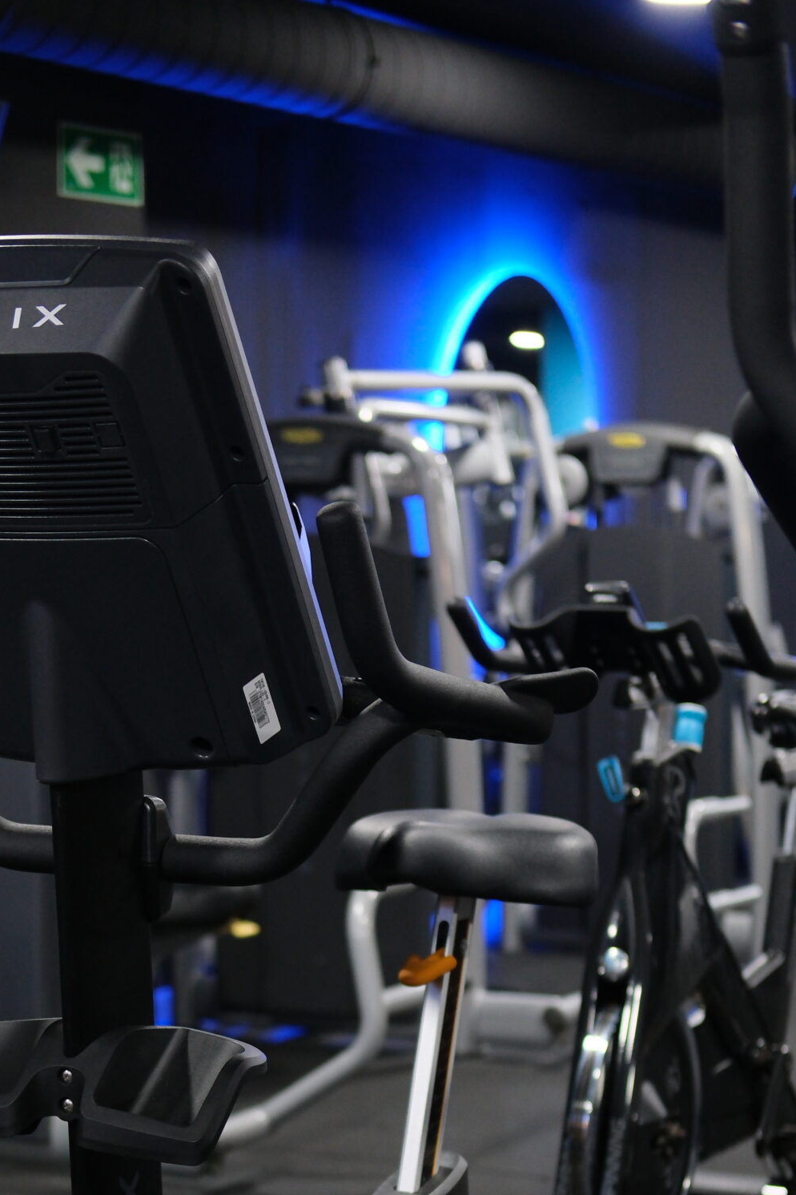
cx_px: 269
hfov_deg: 15.0
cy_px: 1022
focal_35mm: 91
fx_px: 3018
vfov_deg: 22.0
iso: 1250
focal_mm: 35
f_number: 2
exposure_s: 1/100
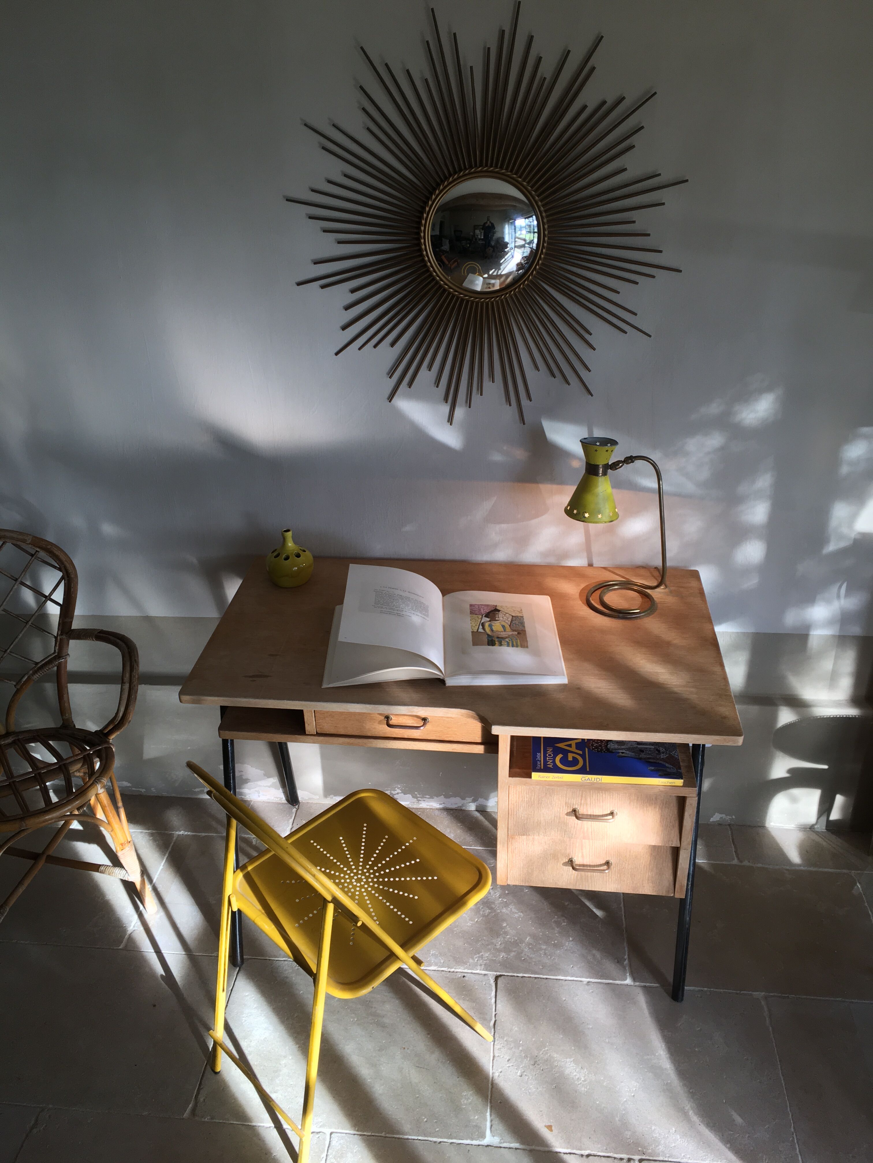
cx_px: 436
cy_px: 582
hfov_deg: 48.2
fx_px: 975
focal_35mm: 29
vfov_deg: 61.7
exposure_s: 1/100
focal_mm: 4.15
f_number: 2.2
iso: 40
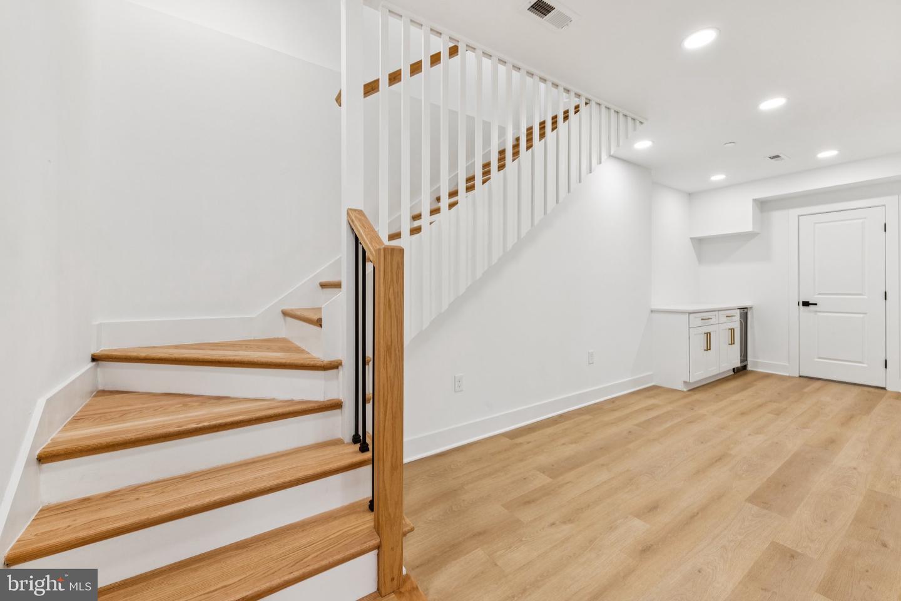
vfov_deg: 81.2
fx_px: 350
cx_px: 450
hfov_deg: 104.3
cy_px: 300
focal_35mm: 14
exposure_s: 1/20
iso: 250
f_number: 9
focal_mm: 14
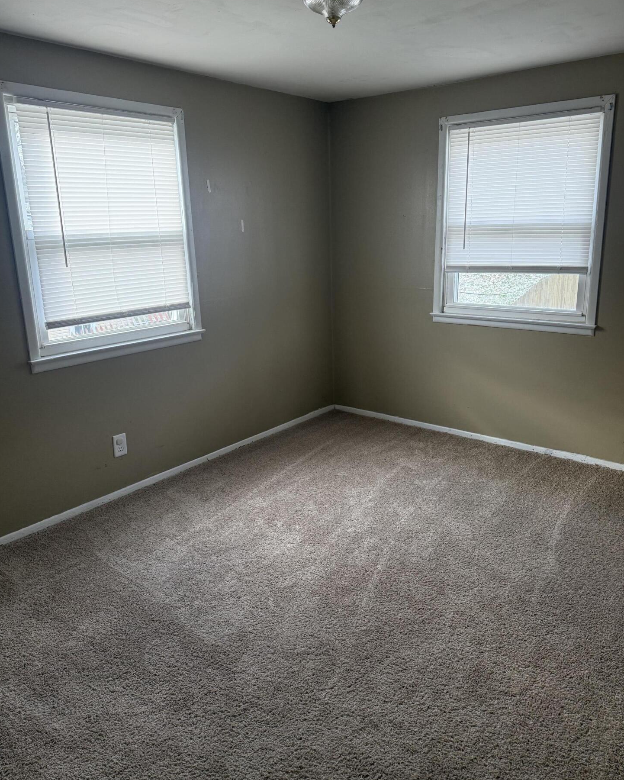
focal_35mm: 26
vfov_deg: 66.0
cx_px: 320
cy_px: 372
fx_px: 600
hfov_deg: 54.9
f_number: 1.78
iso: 200
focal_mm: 6.76
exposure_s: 1/151
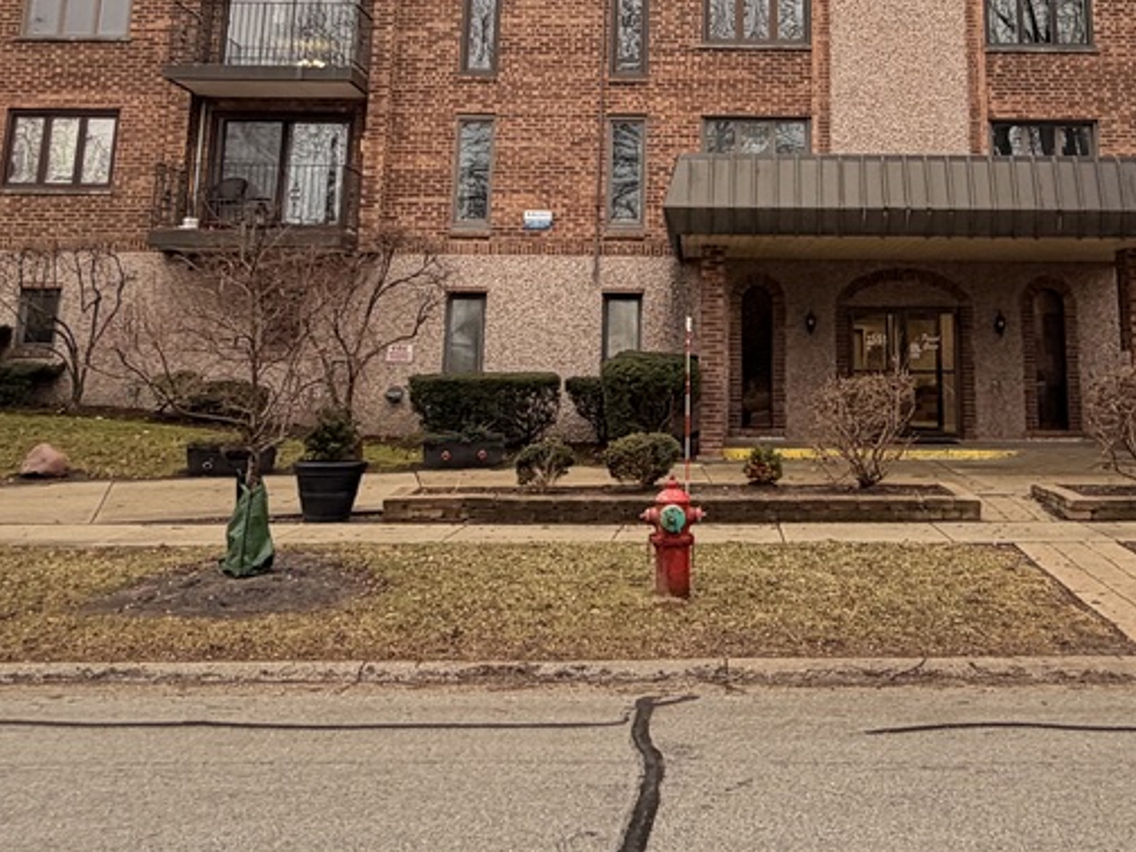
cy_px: 63
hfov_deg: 46.2
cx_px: 739
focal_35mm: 40
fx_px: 1313
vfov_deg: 33.8
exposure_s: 1/181
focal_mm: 2.22
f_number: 2.2
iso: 40
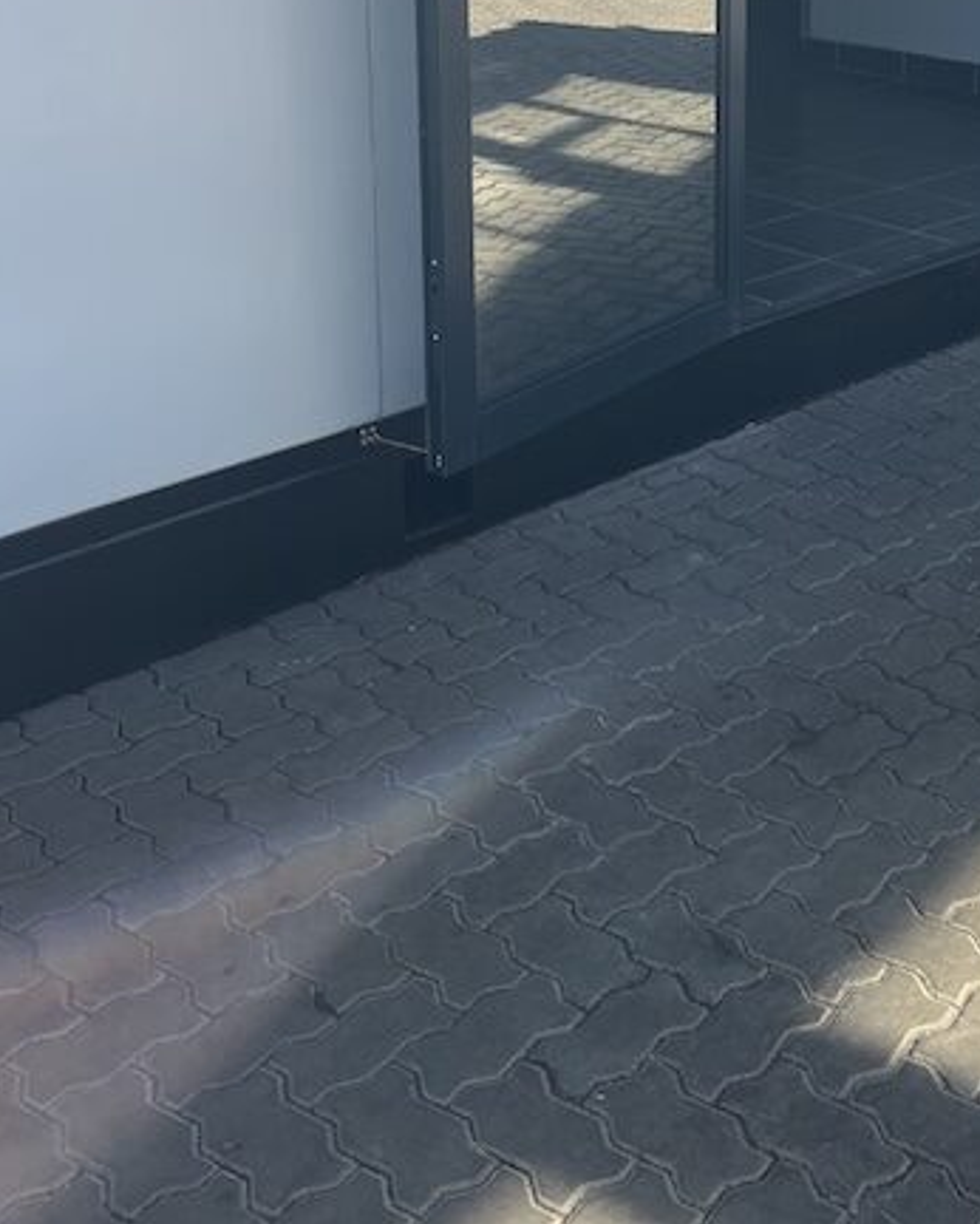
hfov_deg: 31.1
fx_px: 1703
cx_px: 824
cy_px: 96
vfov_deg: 36.7
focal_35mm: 47
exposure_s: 1/913
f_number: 1.6
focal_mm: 5.1
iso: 50
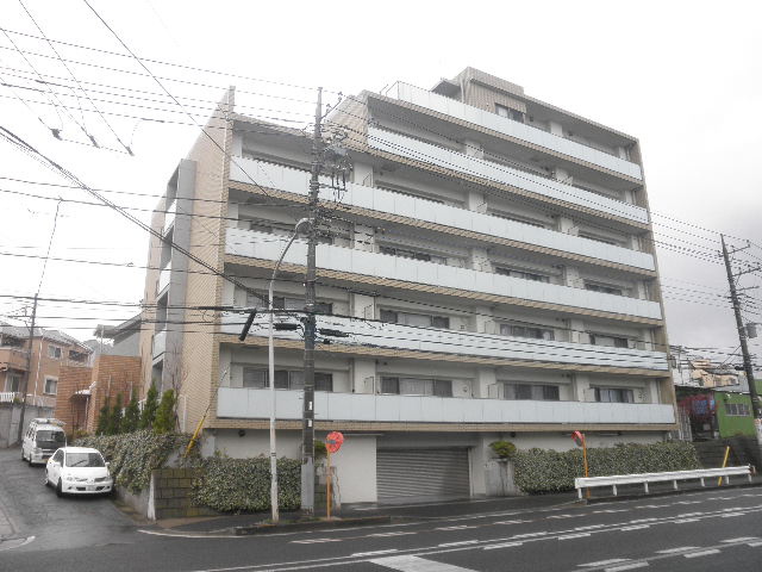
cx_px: 381
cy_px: 286
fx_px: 616
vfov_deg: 49.7
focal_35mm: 28
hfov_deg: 63.4
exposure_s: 1/250
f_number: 3
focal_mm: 5
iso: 64
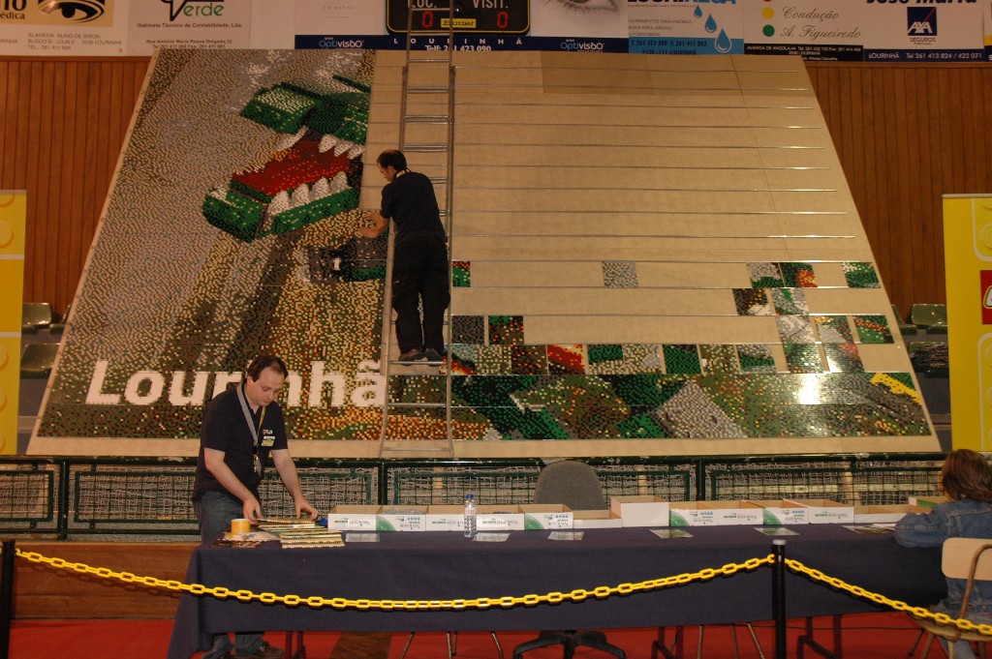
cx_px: 496
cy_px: 330
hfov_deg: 57.3
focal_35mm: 33
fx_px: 909
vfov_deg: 39.9
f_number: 5.6
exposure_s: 1/20
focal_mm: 22
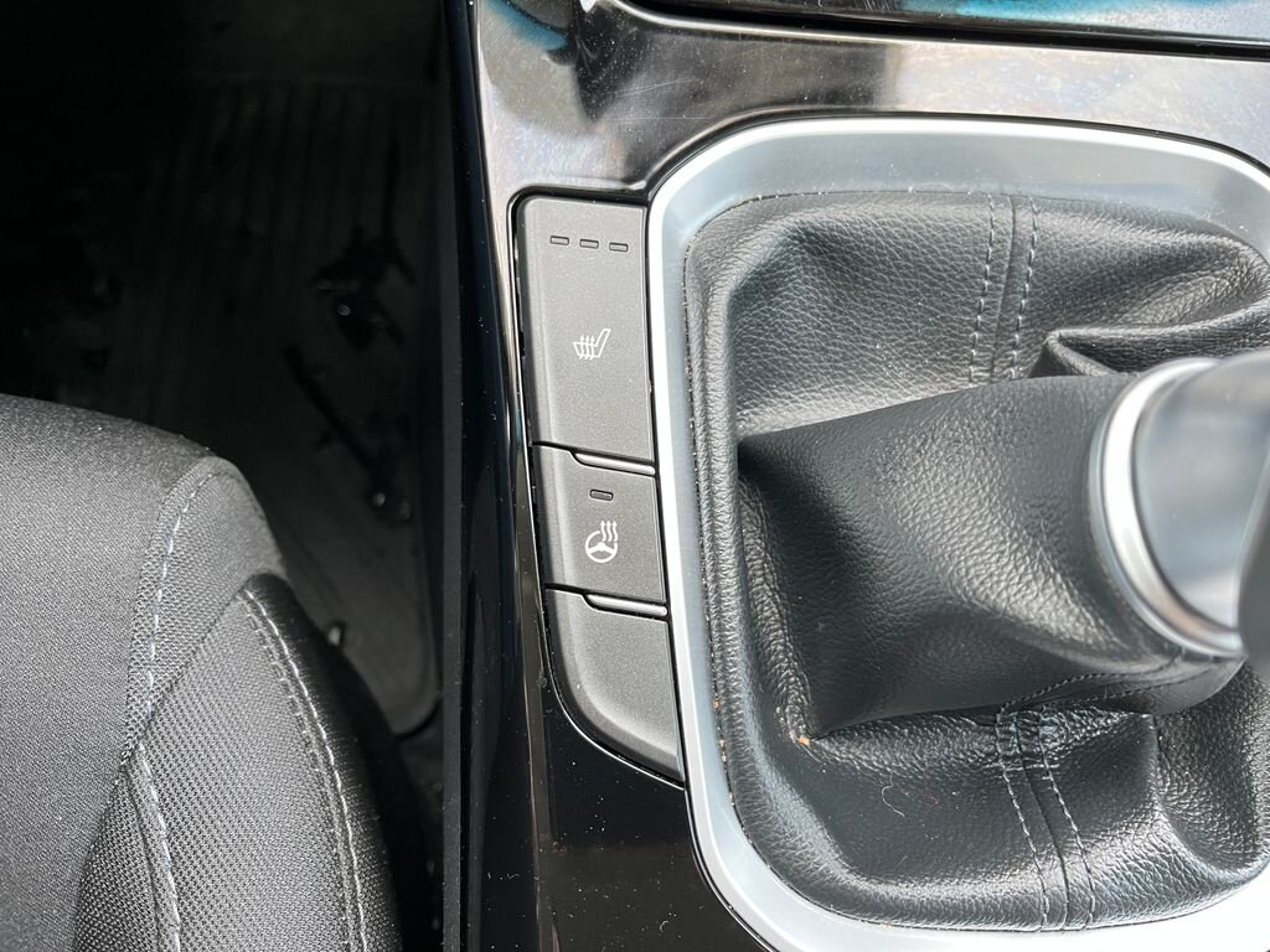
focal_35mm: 26
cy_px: 476
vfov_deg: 53.1
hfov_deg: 67.3
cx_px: 635
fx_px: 954
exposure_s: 1/88
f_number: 1.6
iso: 125
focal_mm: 5.1
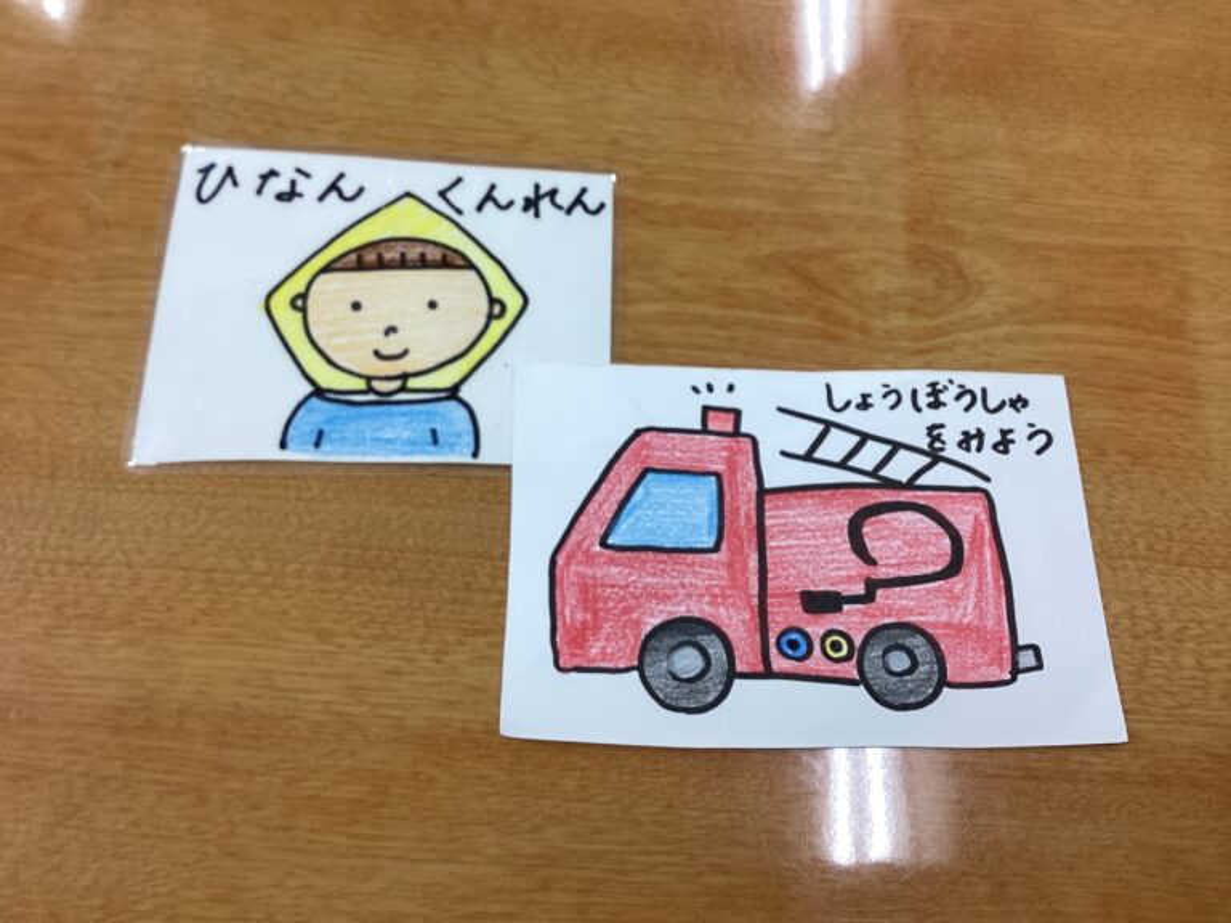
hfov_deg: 58.4
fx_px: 1102
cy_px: 462
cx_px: 616
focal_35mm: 31
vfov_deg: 45.4
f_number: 2.4
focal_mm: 3.3
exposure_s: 1/60
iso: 80
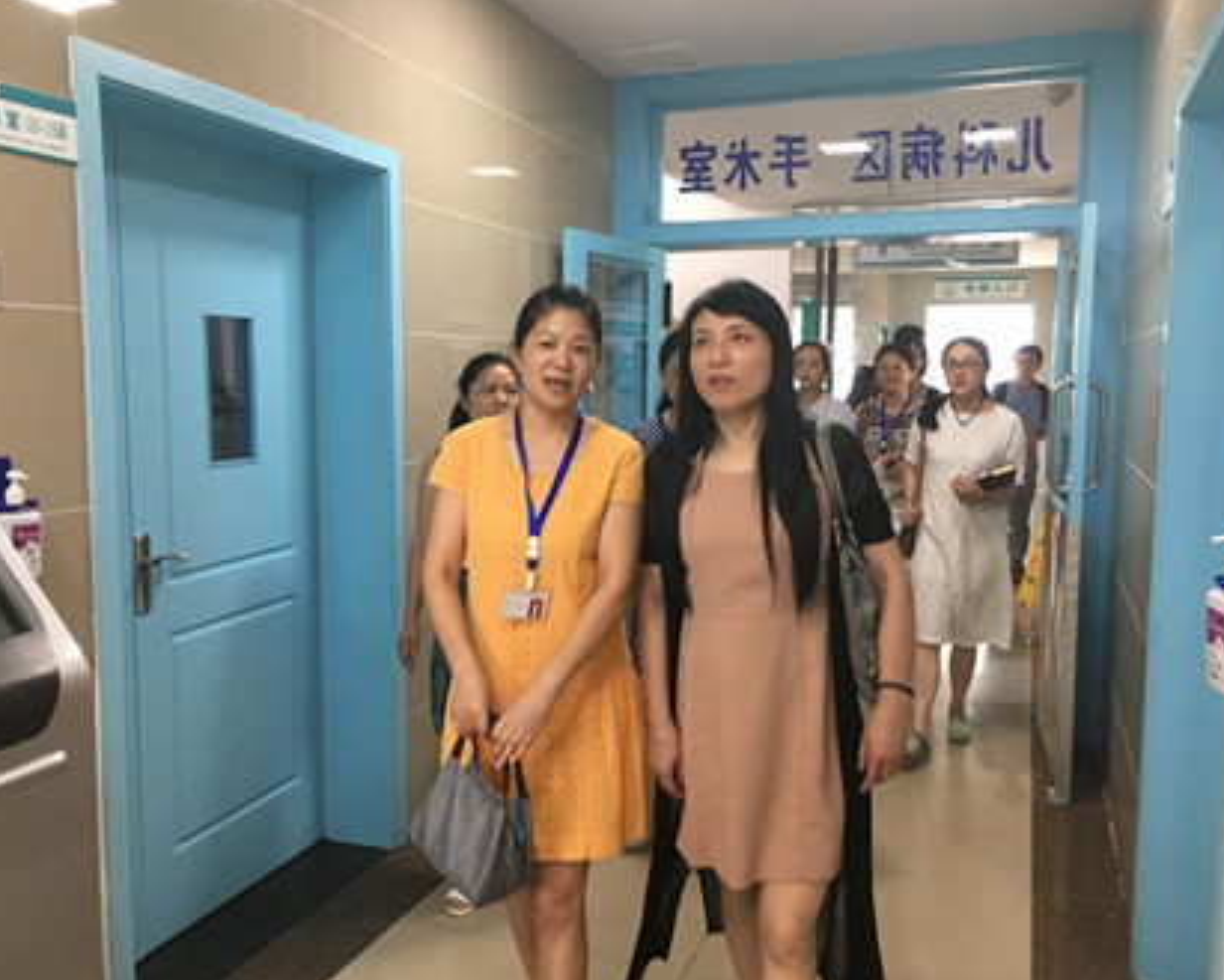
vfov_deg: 47.1
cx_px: 605
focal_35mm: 31
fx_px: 1123
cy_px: 490
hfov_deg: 57.2
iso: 125
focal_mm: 4.15
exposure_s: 1/33
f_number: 2.2
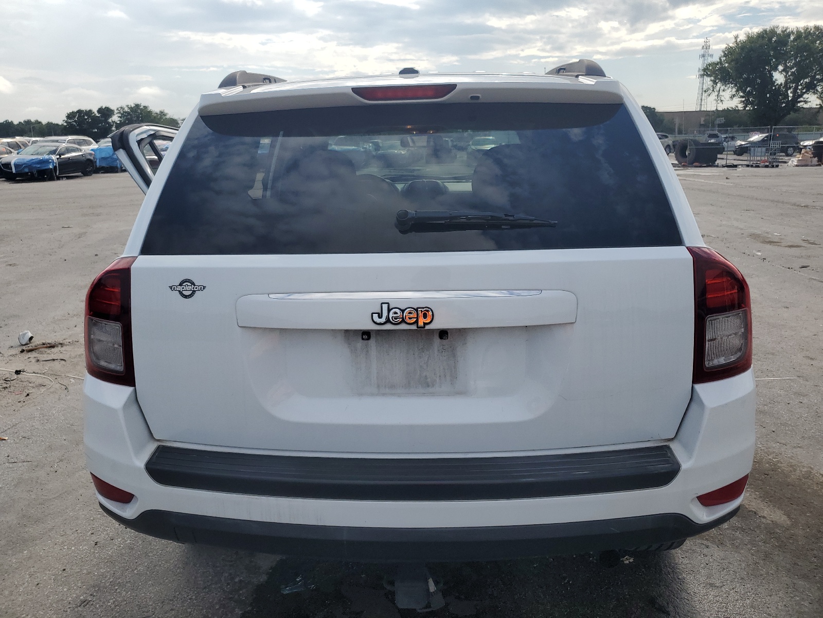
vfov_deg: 53.1
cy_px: 309
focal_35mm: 26
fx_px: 618
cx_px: 412
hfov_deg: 67.3
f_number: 1.5
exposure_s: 1/5000
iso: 50
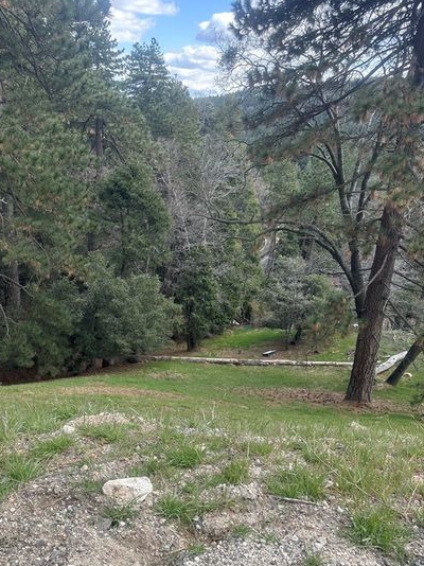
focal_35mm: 30
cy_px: 332
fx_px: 490
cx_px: 199
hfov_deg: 46.7
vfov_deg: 59.6
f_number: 1.78
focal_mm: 6.86
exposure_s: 1/672
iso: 80
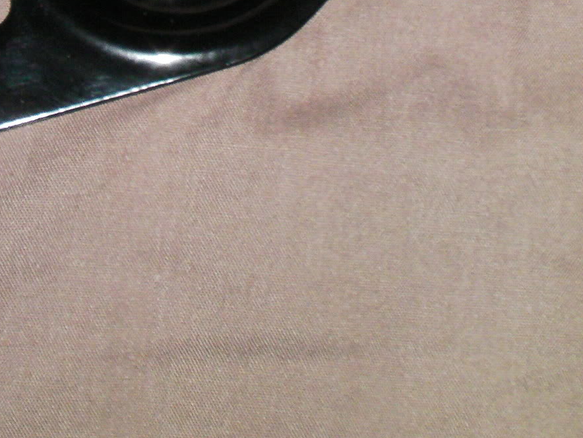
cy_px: -97
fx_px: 1583
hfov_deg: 20.8
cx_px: 204
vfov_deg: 15.1
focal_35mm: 94
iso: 200
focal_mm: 6.3
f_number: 5.6
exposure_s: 1/30
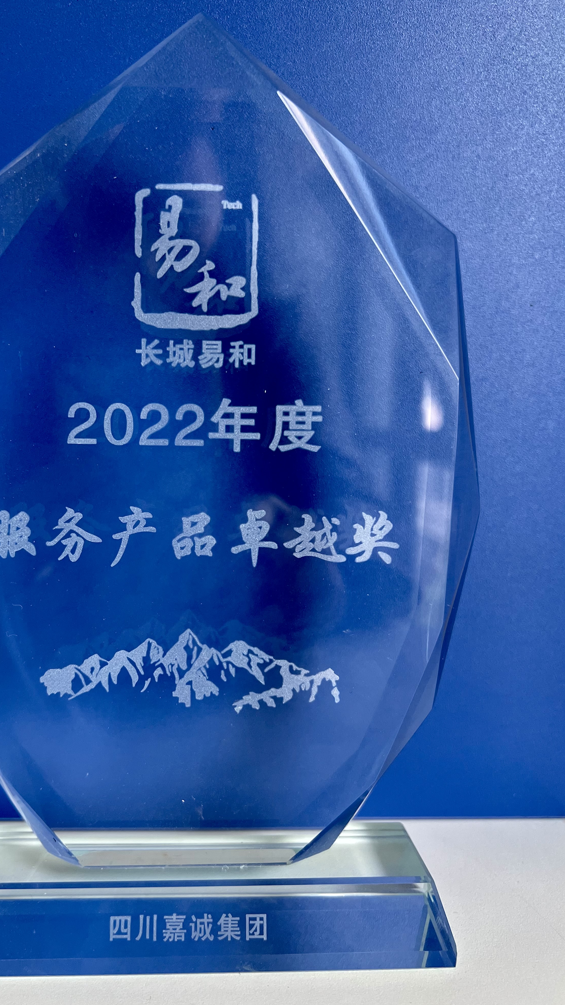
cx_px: 213
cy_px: 492
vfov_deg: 66.1
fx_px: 772
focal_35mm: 29
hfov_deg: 39.9
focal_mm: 5.7
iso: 100
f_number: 1.5
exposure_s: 1/121
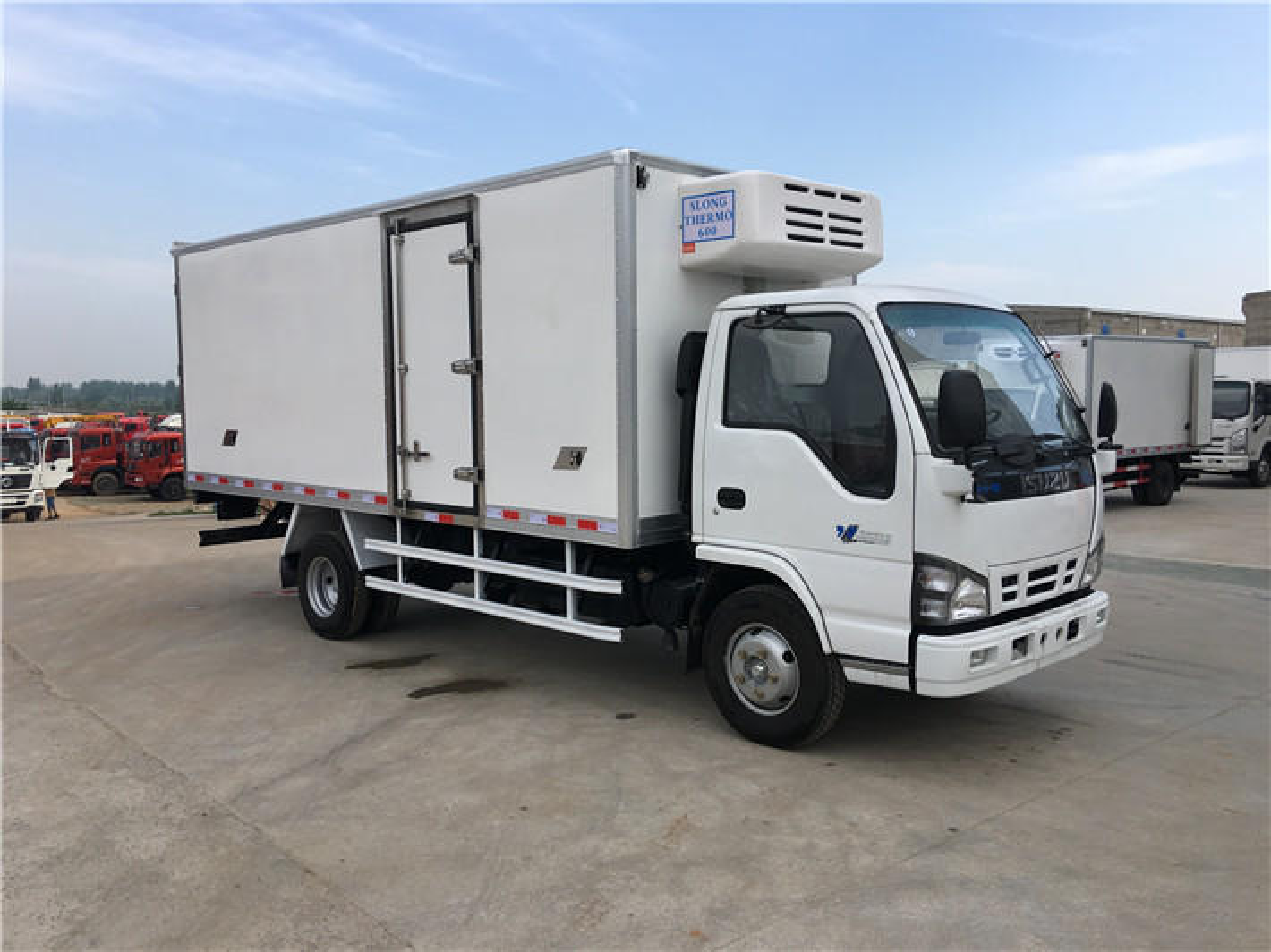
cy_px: 476
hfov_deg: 61.7
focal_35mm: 29
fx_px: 1064
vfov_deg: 48.2
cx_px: 636
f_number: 2.2
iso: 25
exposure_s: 1/1241
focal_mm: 4.15
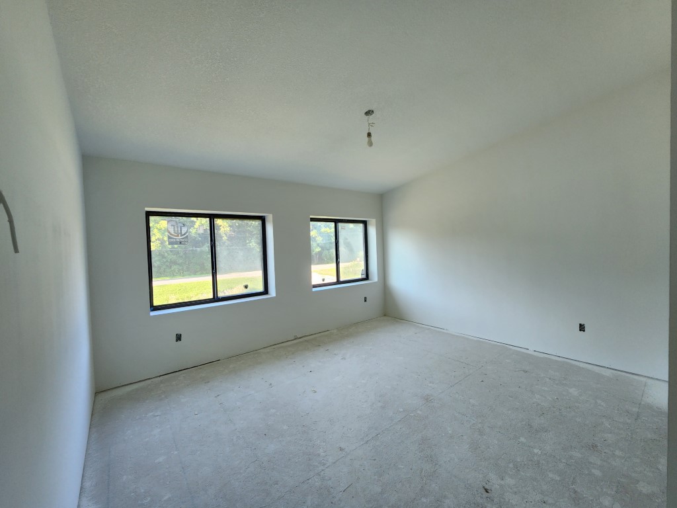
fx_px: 254
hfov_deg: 106.2
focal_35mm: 13
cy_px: 254
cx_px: 338
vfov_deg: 89.9
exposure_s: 1/60
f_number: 2.2
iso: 125
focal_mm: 2.2
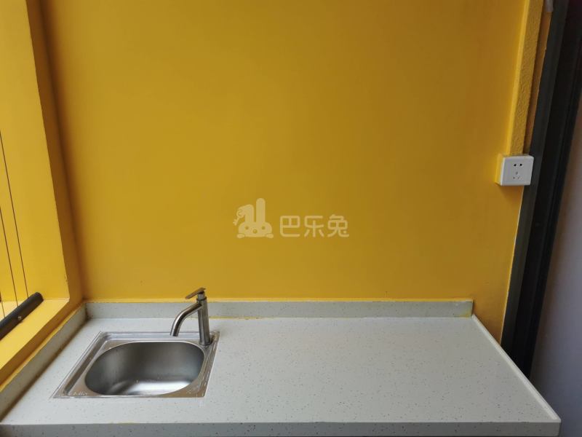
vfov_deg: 51.4
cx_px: 291
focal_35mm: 27
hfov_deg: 65.3
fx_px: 454
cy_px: 218
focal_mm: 5.58
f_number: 1.8
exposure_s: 1/618
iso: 50
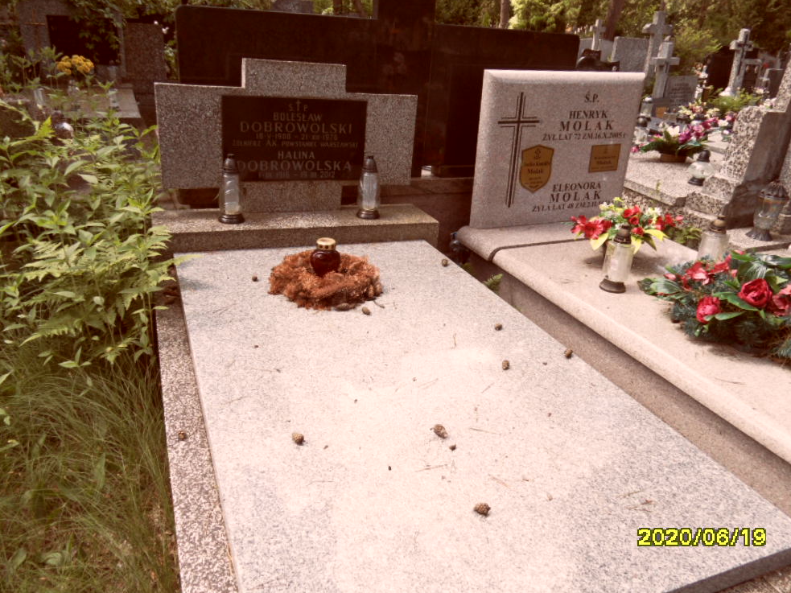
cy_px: 292
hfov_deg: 69.4
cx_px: 393
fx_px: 571
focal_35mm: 25
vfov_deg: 54.9
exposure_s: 1/250
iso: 80
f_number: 3.2
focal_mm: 3.9
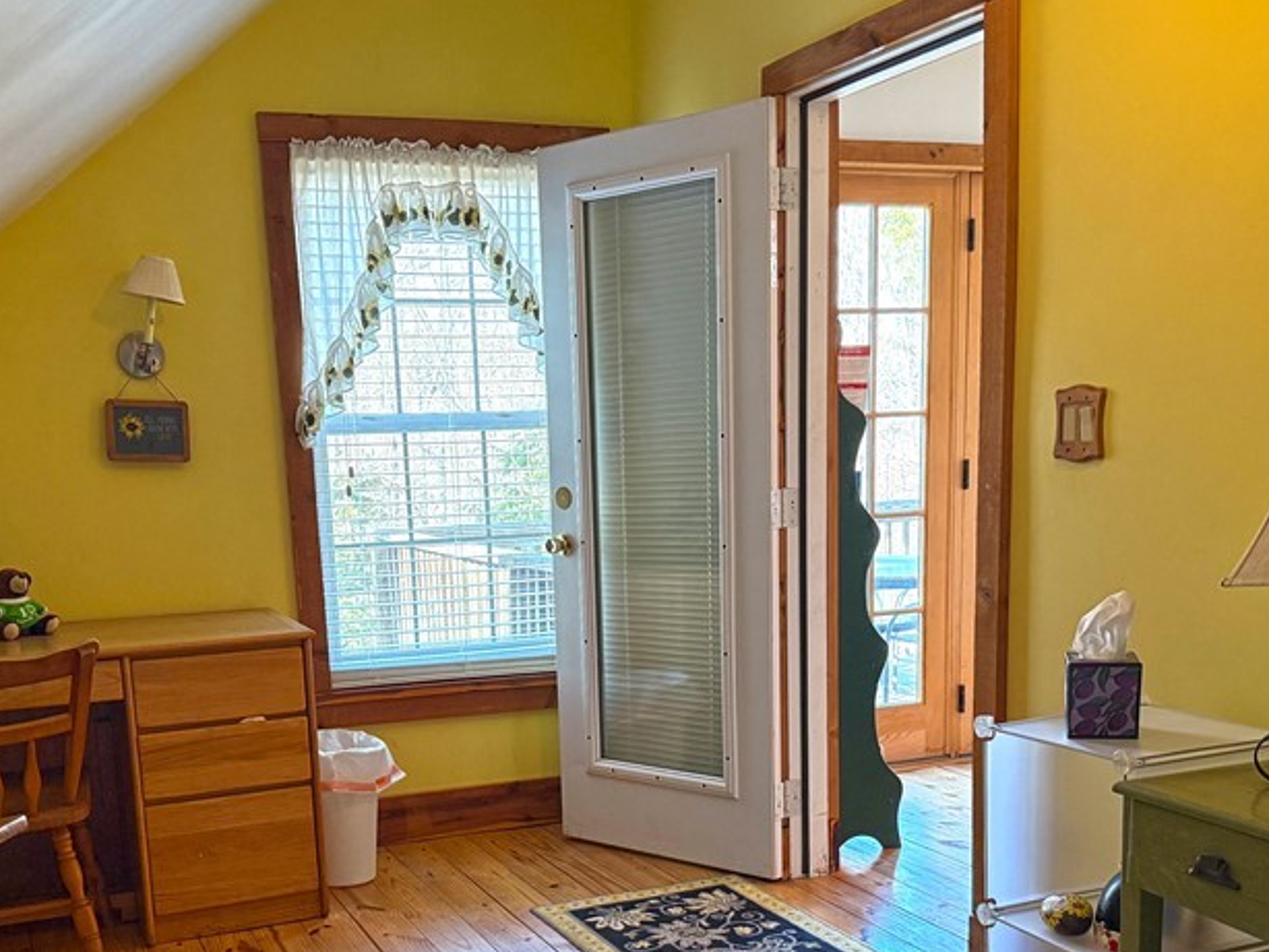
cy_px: 692
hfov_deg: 46.7
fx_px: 1467
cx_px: 564
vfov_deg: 35.3
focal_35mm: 40
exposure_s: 1/120
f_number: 1.78
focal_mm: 6.76
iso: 400
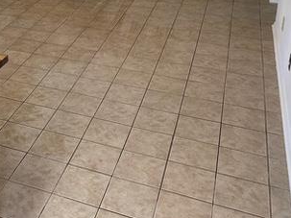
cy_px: -3
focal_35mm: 55
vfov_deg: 25.2
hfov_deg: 32.6
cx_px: 12
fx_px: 462
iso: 64
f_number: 1.8
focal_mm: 4.25
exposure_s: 1/60
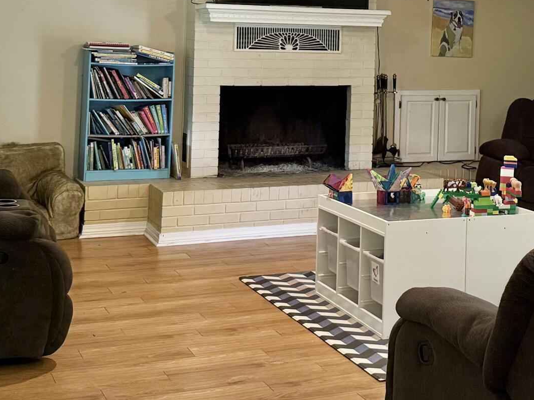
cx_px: 447
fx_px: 1049
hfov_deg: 27.8
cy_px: 36
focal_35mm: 68
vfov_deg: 21.1
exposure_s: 1/60
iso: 400
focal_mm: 6.76
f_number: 1.78
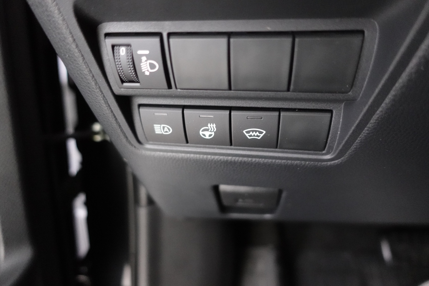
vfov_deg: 53.1
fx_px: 286
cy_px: 143
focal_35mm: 24
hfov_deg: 73.7
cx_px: 214
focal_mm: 9.4
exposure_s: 1/20
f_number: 1.8
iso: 3200
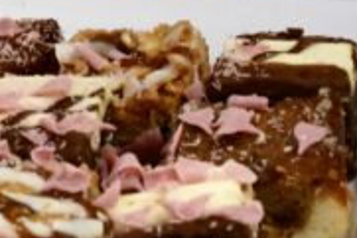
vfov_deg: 3.2
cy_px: -144
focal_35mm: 424
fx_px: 4208
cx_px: -126
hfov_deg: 4.8
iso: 10000
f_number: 9
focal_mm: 75
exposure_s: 1/100
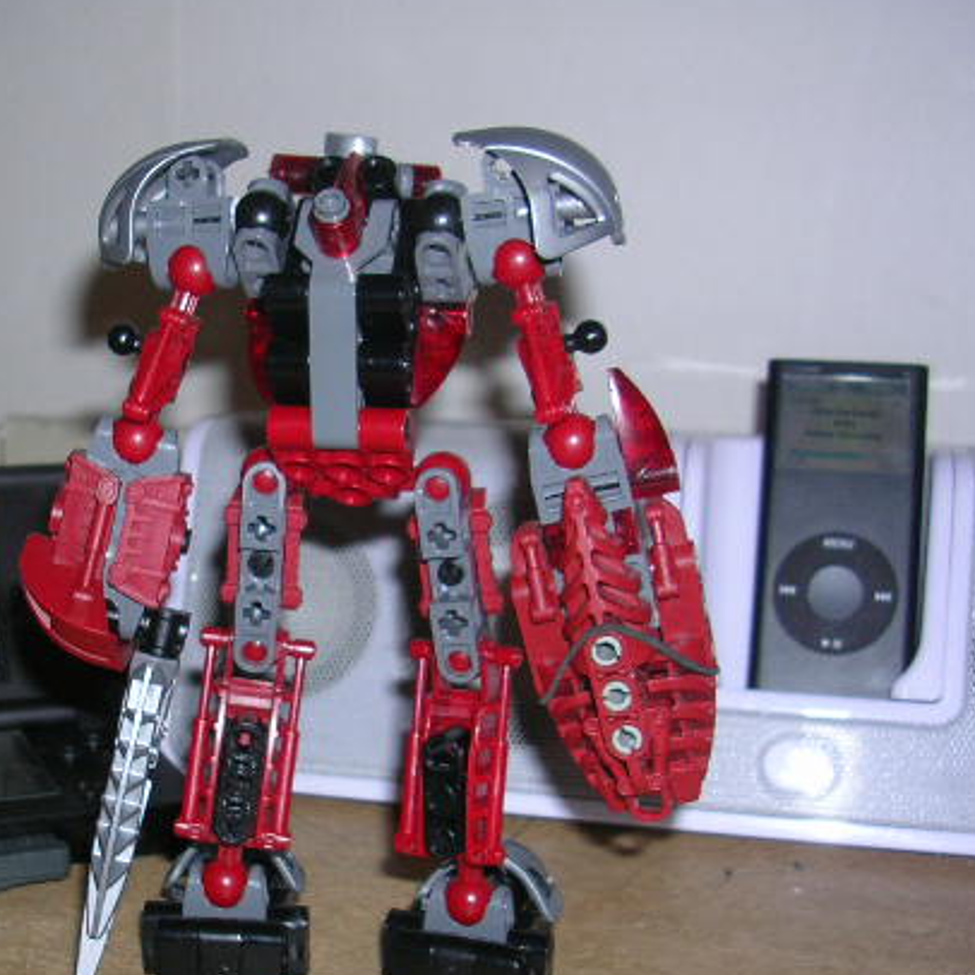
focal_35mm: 53
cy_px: 564
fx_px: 1689
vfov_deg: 32.1
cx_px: 334
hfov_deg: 32.0
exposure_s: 1/60.1
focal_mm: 5.8
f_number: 2.8
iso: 50
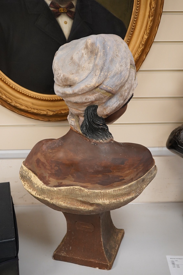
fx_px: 343
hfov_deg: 29.9
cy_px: 138
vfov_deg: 43.6
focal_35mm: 45
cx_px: 92
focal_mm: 30
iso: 1250
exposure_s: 1/125
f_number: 7.1
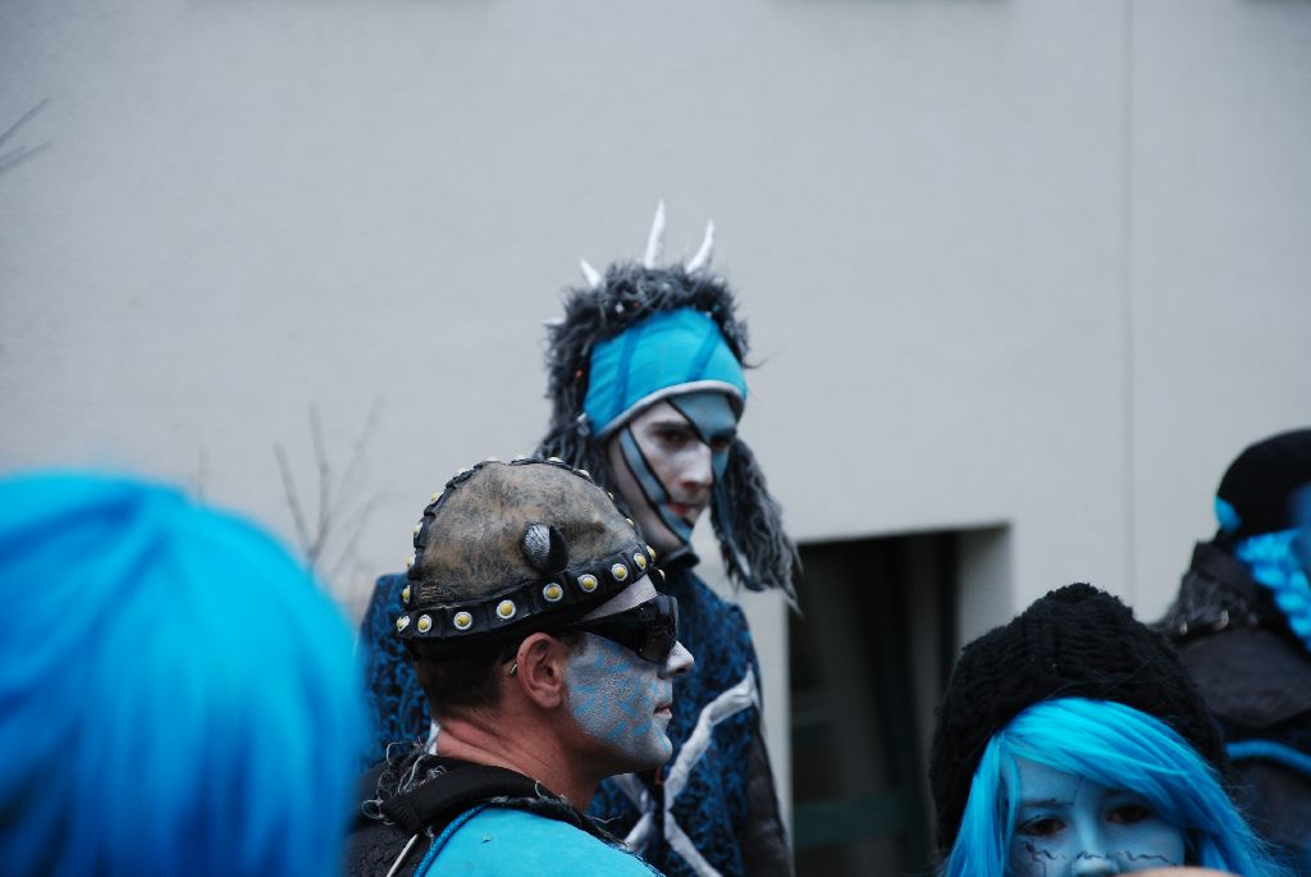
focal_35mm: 158
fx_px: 5741
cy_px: 438
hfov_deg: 13.0
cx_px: 656
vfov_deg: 8.7
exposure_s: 1/125
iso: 200
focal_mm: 105
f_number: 5.6
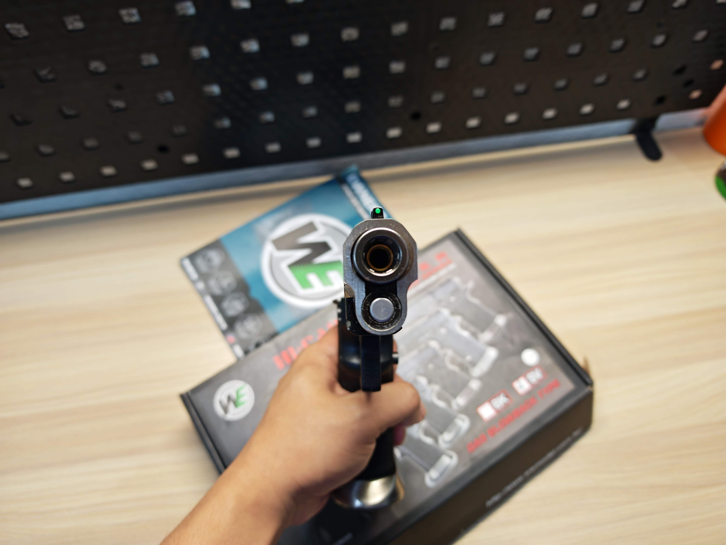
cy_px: 272
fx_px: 503
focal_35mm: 24
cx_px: 363
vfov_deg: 56.8
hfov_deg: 71.6
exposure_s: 1/100
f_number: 2
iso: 200
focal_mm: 6.83
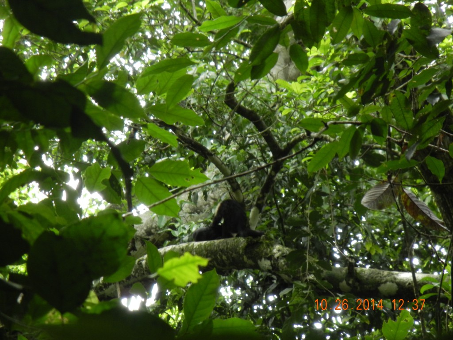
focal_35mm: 300
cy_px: 170
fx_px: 3926
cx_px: 226
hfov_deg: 6.6
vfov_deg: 5.0
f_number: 5.6
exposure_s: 1/58.7
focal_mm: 54
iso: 380
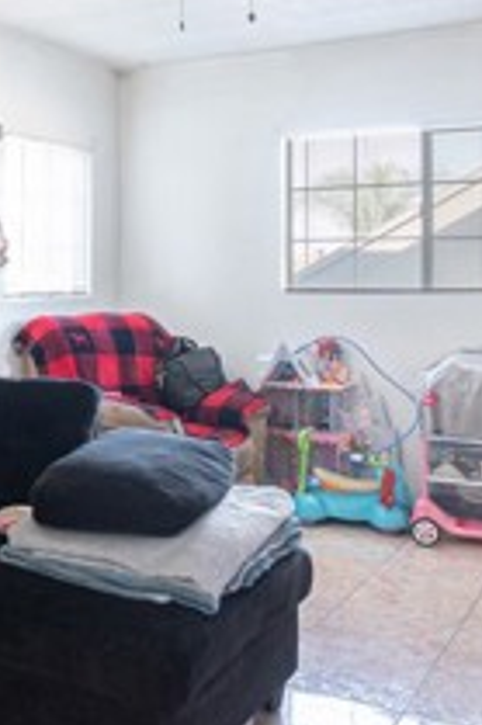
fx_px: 925
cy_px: 257
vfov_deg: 42.3
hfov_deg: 28.4
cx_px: 76
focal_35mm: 46
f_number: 7.1
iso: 320
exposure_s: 1/3
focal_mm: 10
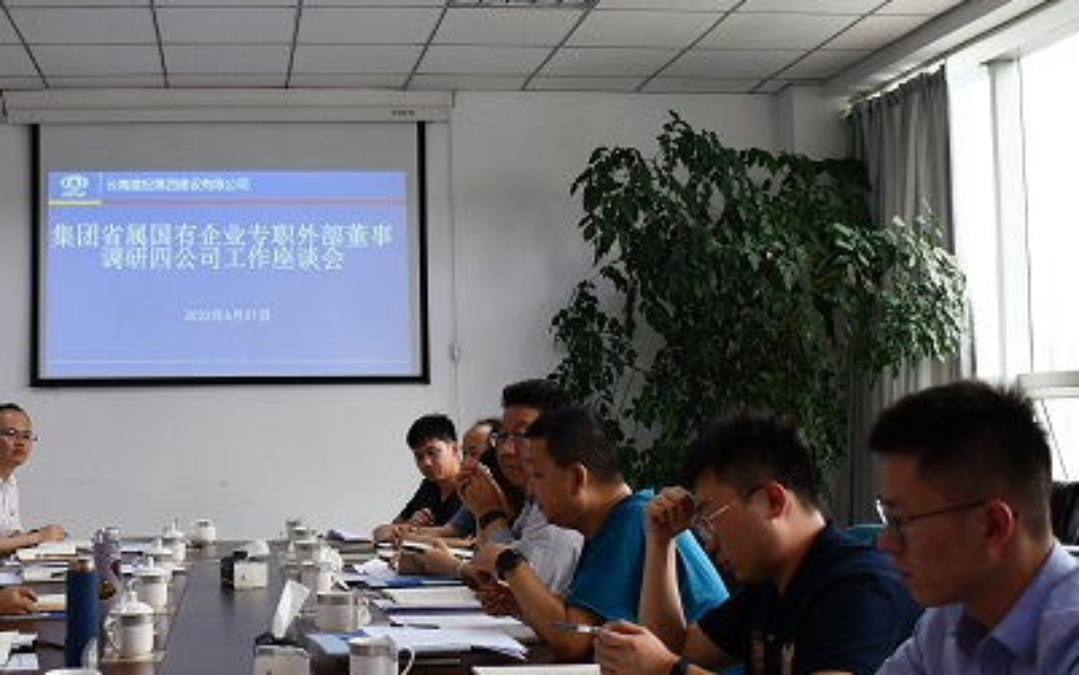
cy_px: 323
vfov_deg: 26.9
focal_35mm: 48
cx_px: 318
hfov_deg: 41.0
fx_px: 1412
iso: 800
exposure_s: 1/200
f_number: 3.5
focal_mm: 18
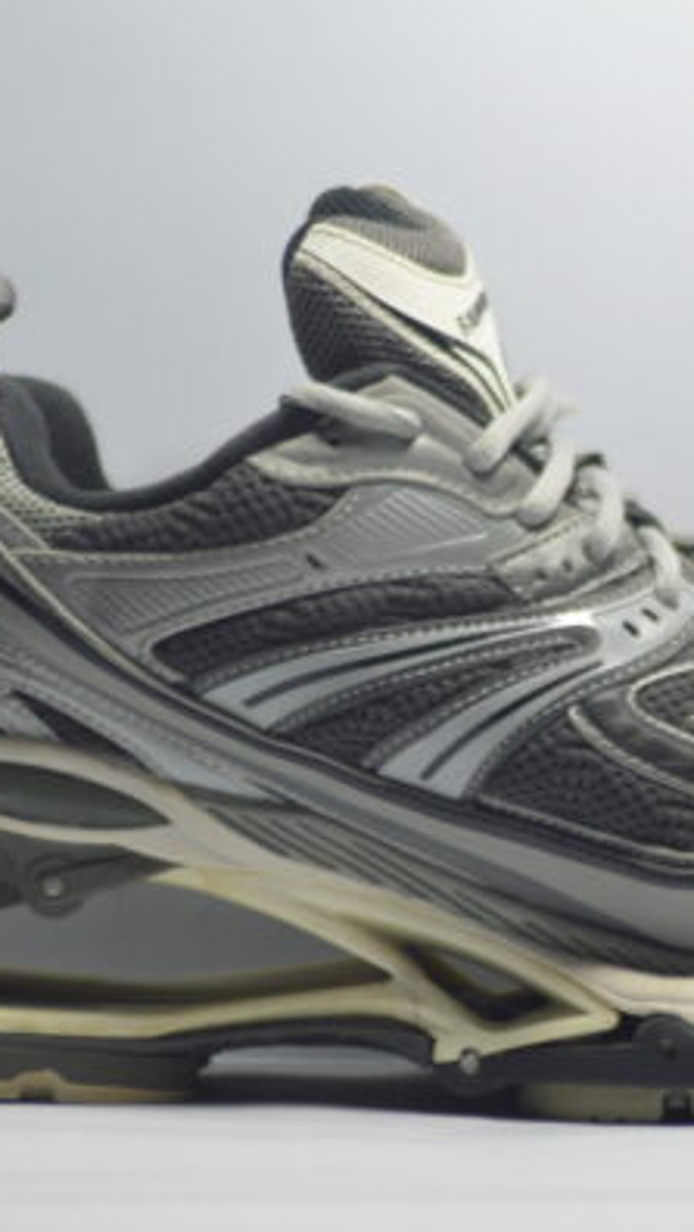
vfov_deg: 6.7
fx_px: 10486
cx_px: 520
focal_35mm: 321
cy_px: 614
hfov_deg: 3.8
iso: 640
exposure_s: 1/125
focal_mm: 135
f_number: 4.2
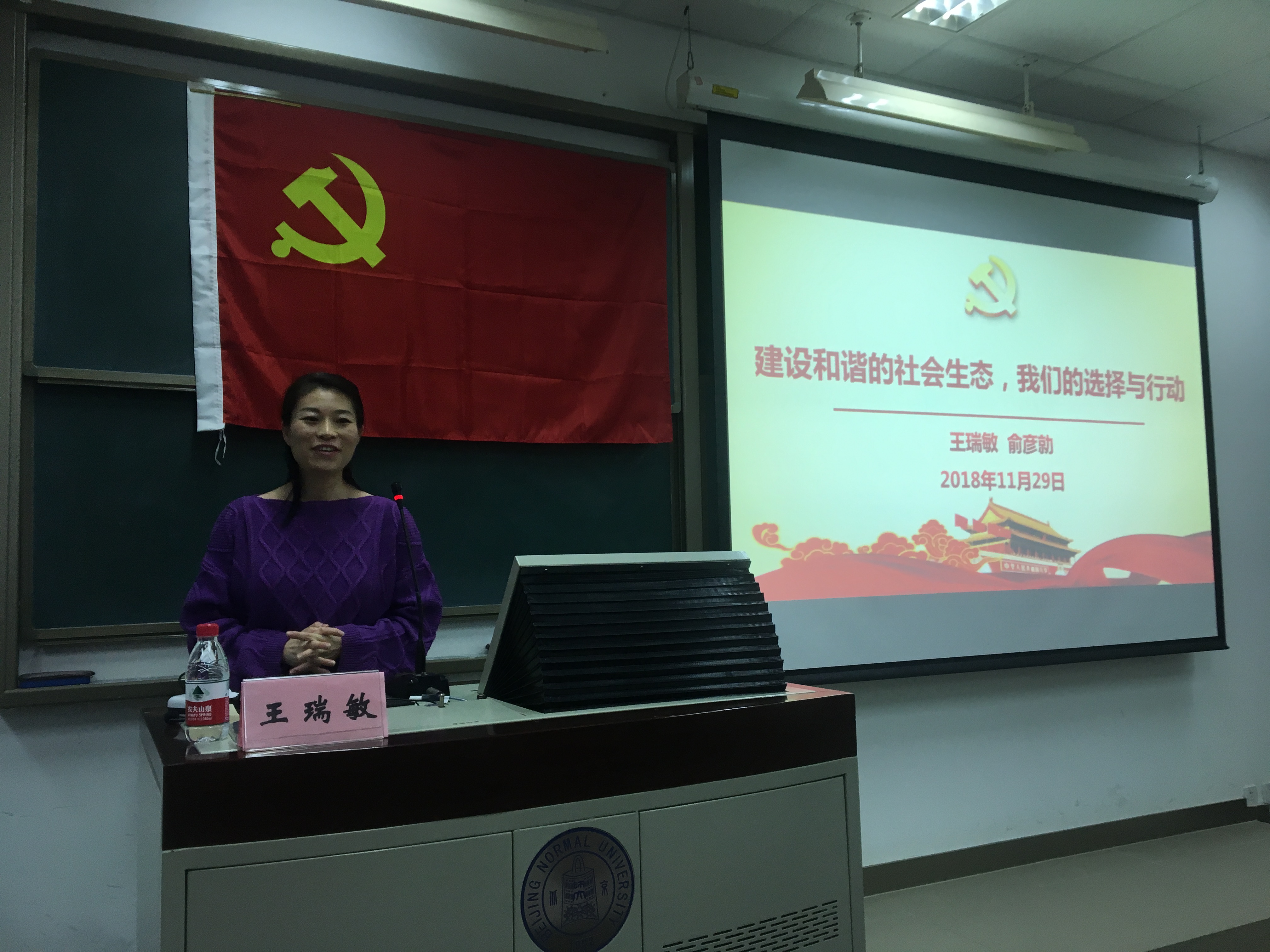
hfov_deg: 61.7
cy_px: 476
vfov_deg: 48.2
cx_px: 635
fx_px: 1064
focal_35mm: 29
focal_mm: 4.15
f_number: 2.2
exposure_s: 1/33
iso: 32
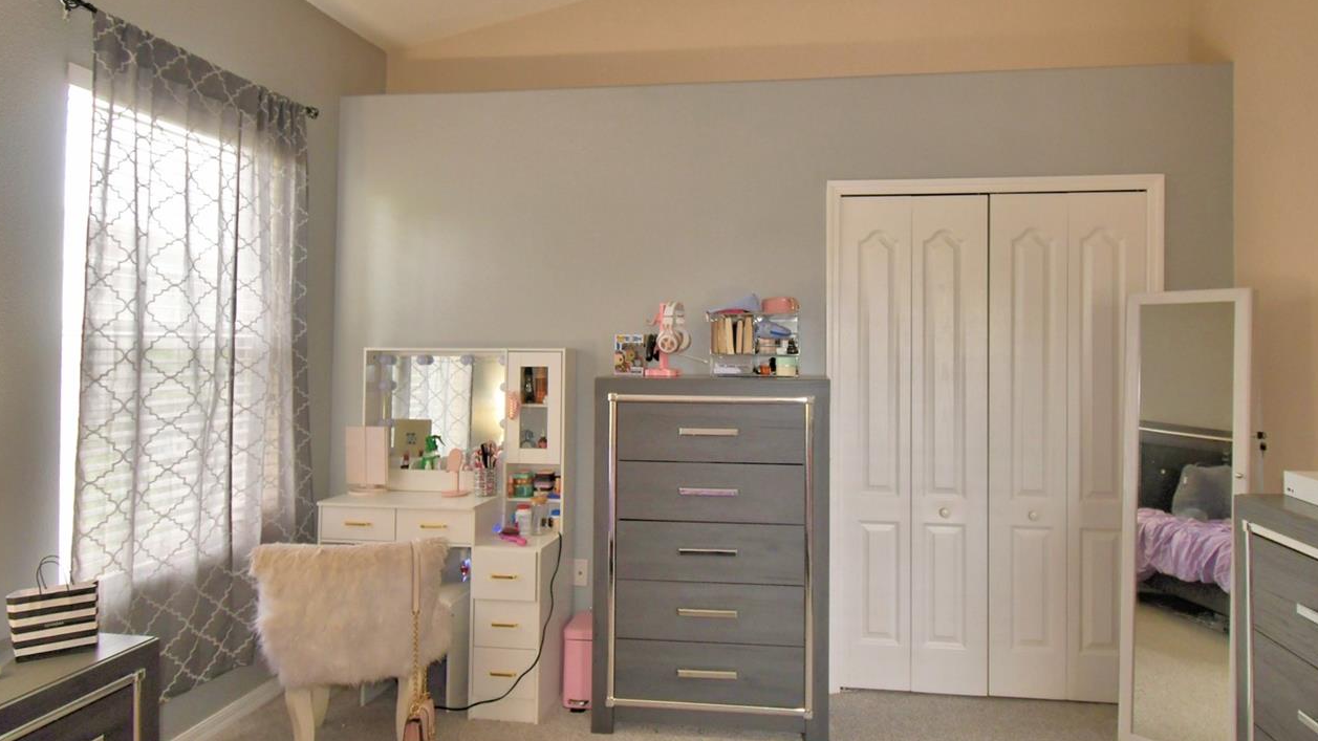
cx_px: 727
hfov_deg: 86.3
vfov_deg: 55.8
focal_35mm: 20
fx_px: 699
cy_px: 335
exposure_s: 1/30
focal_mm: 10
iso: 400
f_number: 4.5
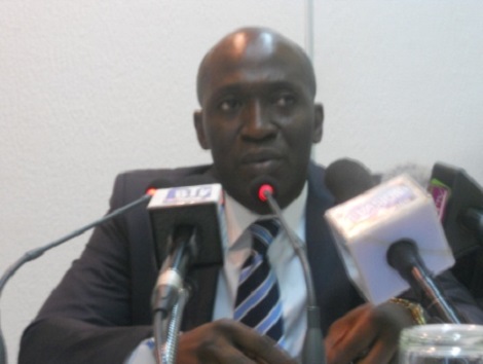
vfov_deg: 22.6
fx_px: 908
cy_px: 182
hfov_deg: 29.8
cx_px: 242
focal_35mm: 65
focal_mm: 11.7
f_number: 5.3
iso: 400
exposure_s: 1/4
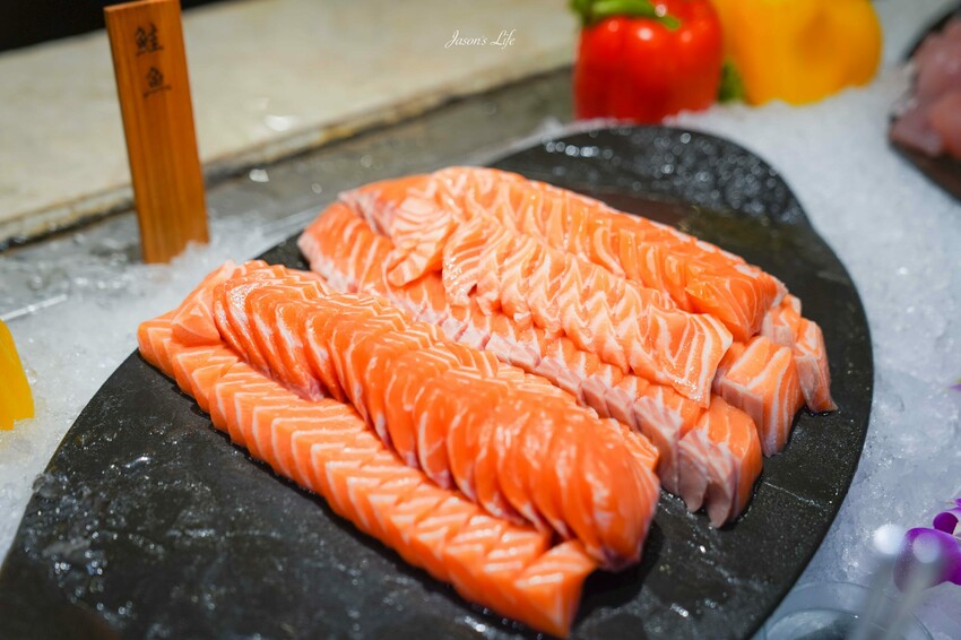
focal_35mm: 53
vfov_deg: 25.5
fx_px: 1414
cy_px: 320
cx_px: 480
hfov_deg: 37.5
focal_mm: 53
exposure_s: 1/60
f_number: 2.8
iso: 100
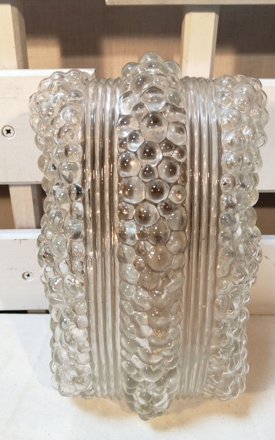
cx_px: 147
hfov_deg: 44.5
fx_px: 336
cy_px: 223
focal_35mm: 28
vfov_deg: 66.5
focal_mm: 3.46
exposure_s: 1/33.3
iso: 64
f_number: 1.8
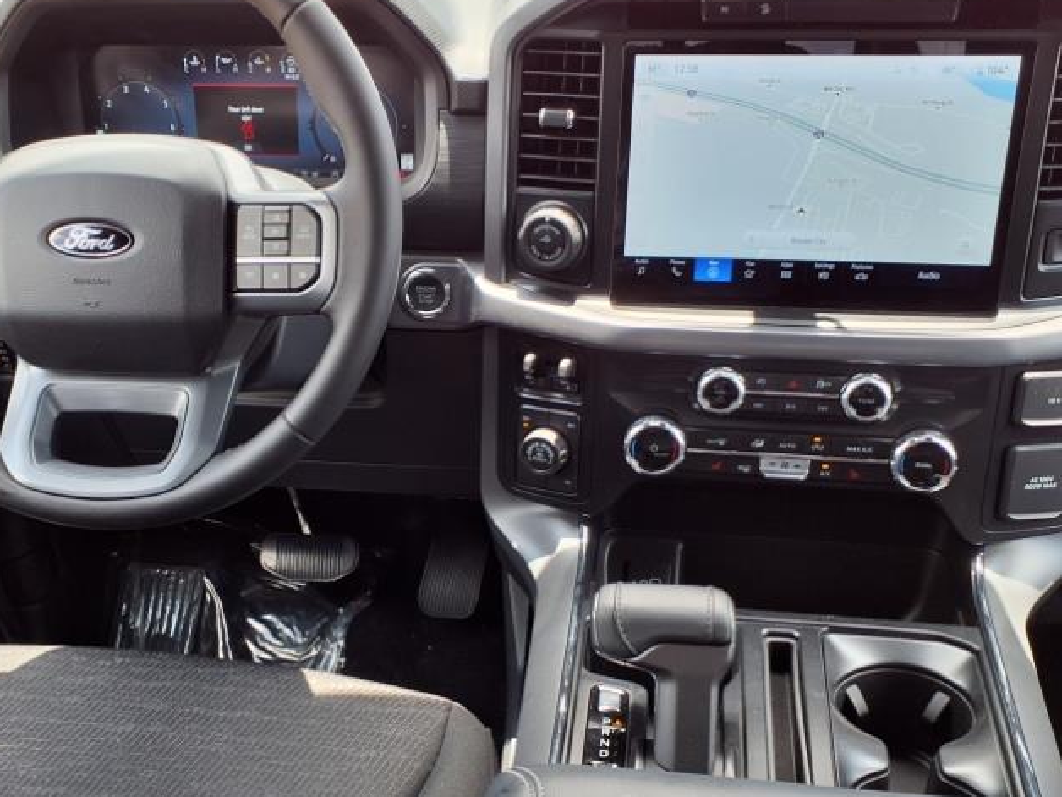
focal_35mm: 44
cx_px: 387
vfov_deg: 32.7
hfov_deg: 42.6
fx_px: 1350
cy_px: 516
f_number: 1.9
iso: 40
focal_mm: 3.58
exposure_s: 1/120
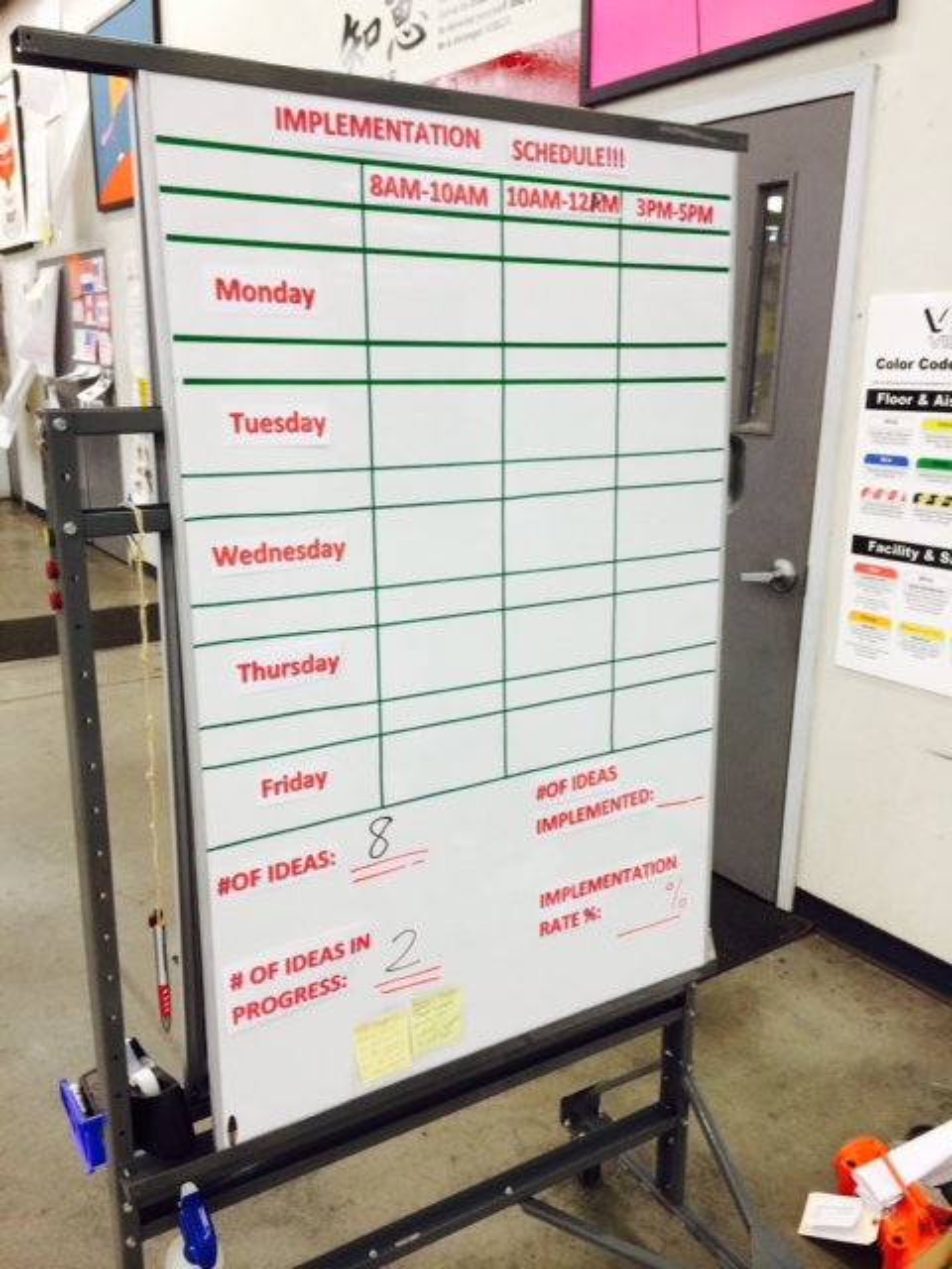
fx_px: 1100
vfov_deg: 60.0
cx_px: 476
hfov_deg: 46.8
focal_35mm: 30
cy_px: 634
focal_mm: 4.12
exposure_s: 1/30
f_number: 2.2
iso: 64
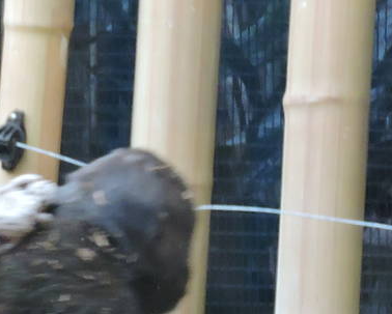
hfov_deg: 1.4
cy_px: 124
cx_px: -287
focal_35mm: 1341
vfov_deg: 1.2
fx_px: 15570
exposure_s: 1/50
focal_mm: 58
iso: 560
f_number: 4.8
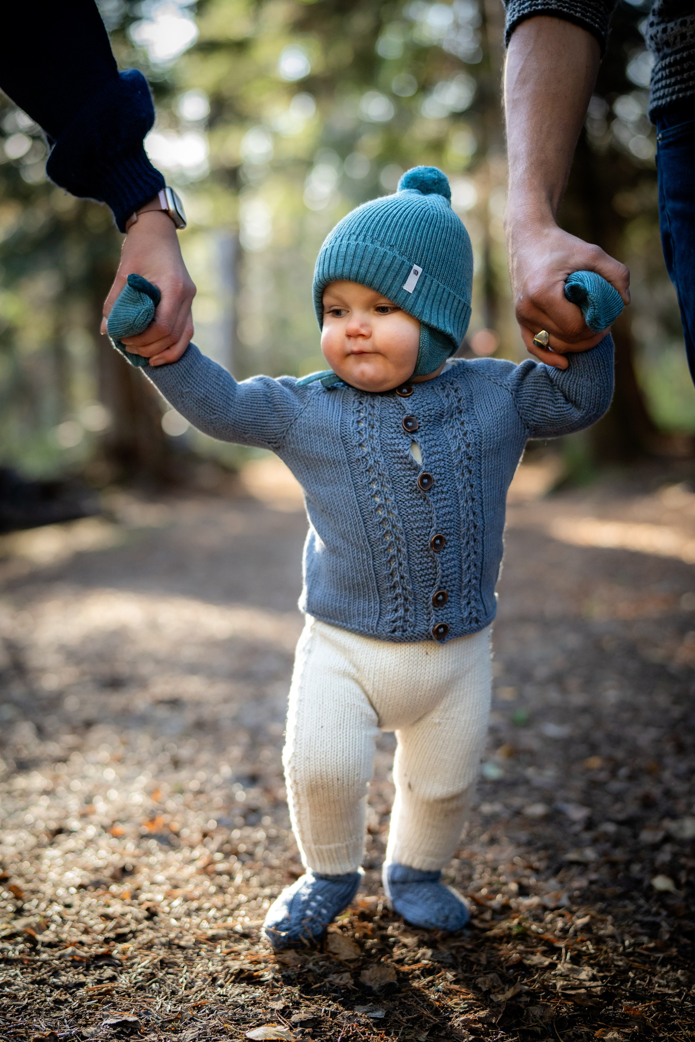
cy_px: 521
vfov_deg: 39.6
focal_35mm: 50
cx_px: 348
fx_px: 1448
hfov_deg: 27.0
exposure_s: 1/640
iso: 2000
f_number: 1.8
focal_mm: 50
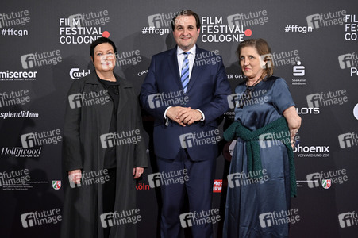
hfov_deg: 58.8
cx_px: 179
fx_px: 318
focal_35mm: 32
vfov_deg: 41.1
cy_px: 119
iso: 1000
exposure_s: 1/200
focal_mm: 32
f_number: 4
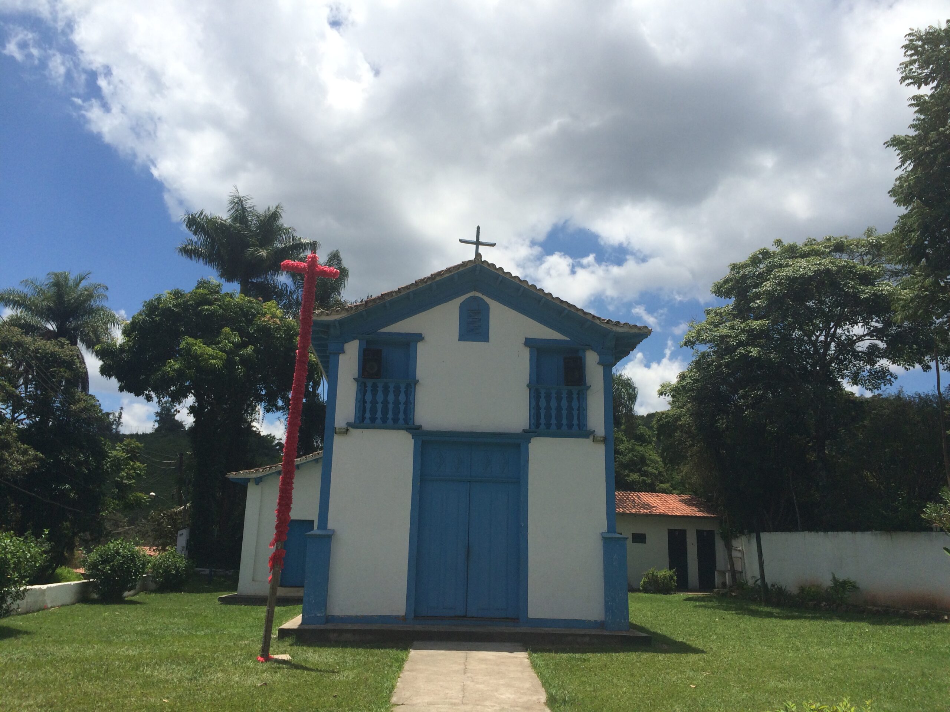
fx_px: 796
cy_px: 356
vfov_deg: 48.2
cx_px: 475
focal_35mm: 29
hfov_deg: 61.7
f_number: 2.2
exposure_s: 1/4115
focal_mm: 4.15
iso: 32
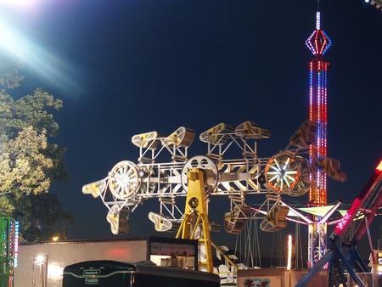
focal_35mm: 84
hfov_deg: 23.3
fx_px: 927
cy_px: 144
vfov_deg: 17.6
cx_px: 191
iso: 800
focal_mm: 17.8
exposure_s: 1/50
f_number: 2.8
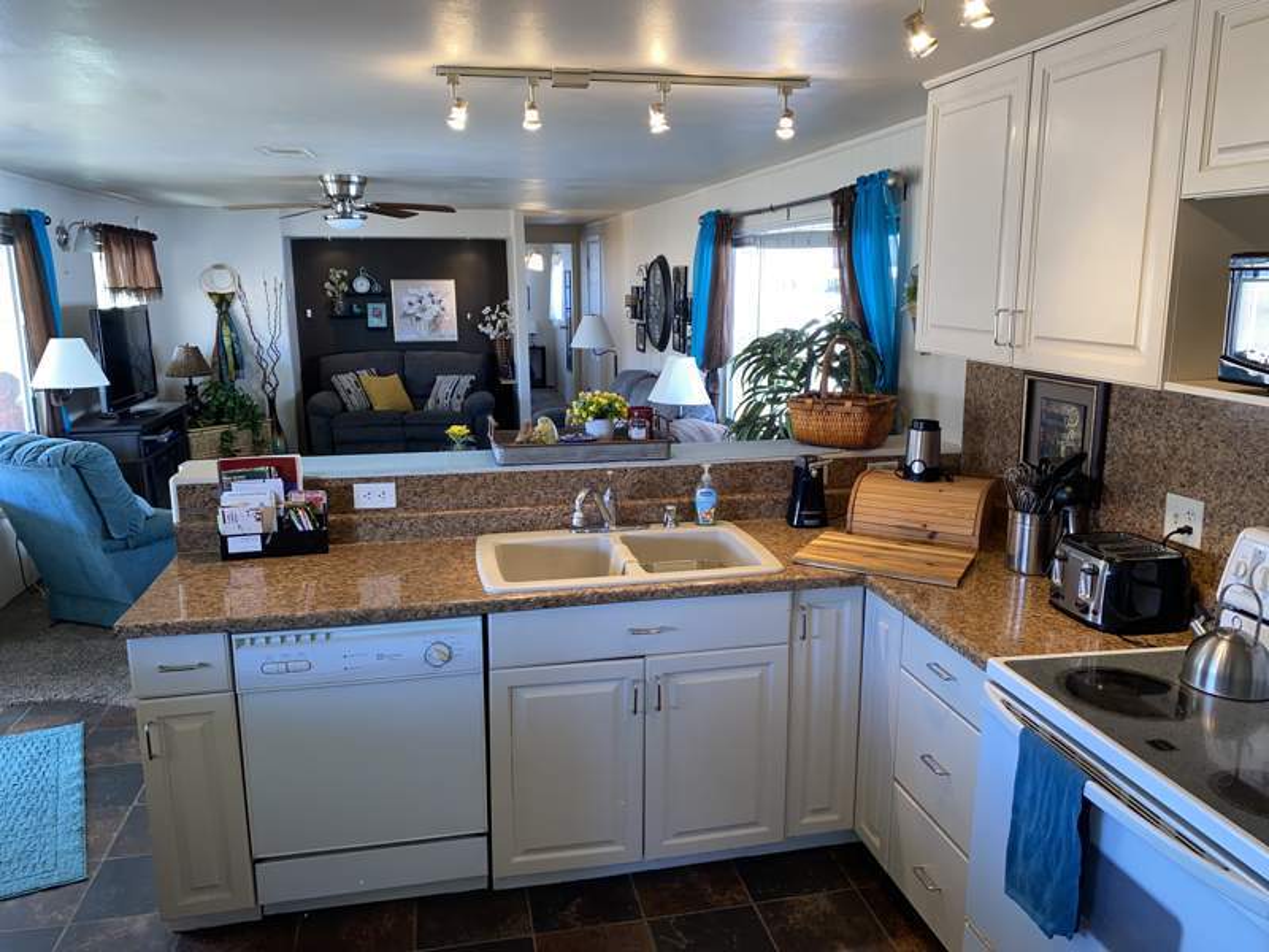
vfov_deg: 53.1
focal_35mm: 26
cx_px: 634
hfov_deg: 67.3
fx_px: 953
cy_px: 476
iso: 32
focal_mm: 4.25
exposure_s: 1/30
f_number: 1.8
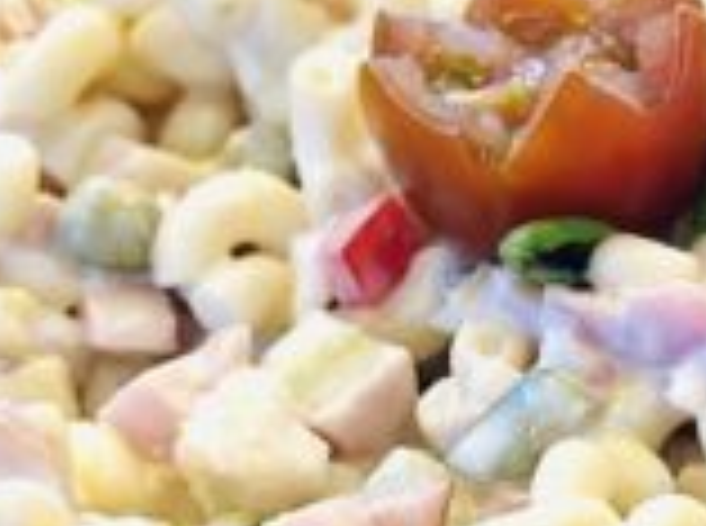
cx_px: 603
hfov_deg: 10.7
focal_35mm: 184
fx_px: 3744
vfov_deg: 8.0
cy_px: 504
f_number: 1.78
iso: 400
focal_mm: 6.86
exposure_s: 1/54
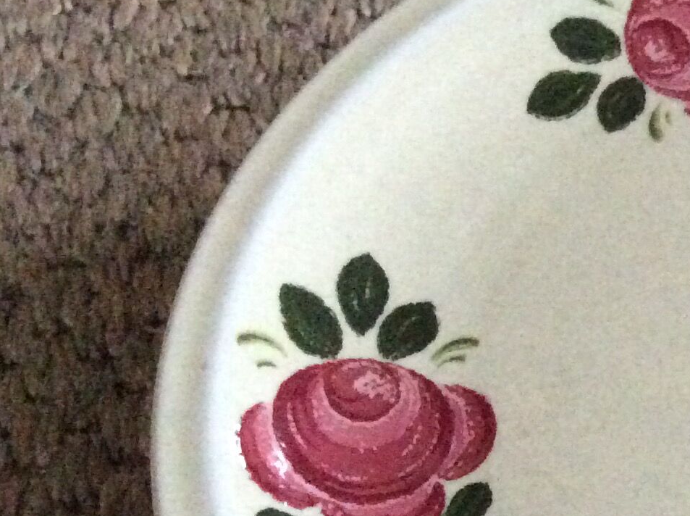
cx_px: 856
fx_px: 1732
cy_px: 485
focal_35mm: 87
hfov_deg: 20.8
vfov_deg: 16.7
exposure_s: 1/17
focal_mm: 3.3
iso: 640
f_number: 2.4
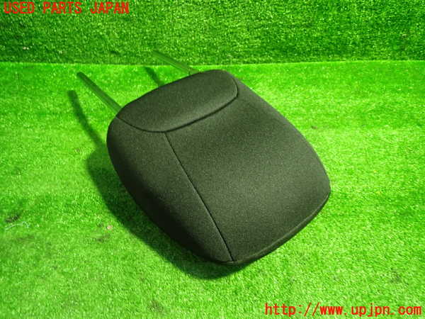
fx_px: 307
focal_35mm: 25
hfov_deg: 69.4
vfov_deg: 54.9
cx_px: 212
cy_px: 160
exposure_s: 1/30
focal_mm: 4.5
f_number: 2
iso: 640
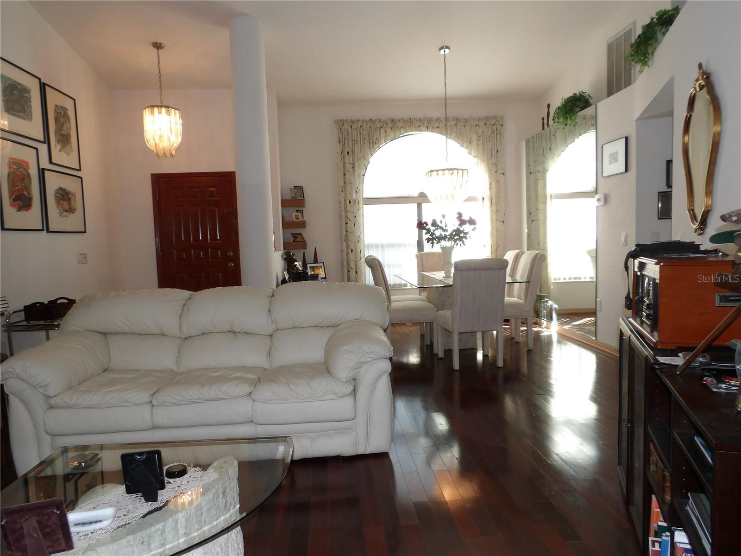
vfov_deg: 58.9
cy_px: 278
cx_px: 370
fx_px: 492
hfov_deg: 73.9
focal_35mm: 23
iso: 149
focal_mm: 4.2
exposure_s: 1/30
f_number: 4.1
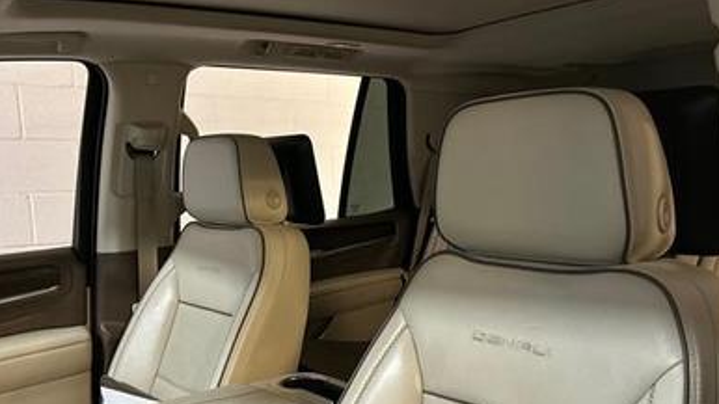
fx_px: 705
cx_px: 361
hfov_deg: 54.0
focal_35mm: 37
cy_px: 289
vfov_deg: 31.6
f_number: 1.5
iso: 500
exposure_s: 1/30
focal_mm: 5.7
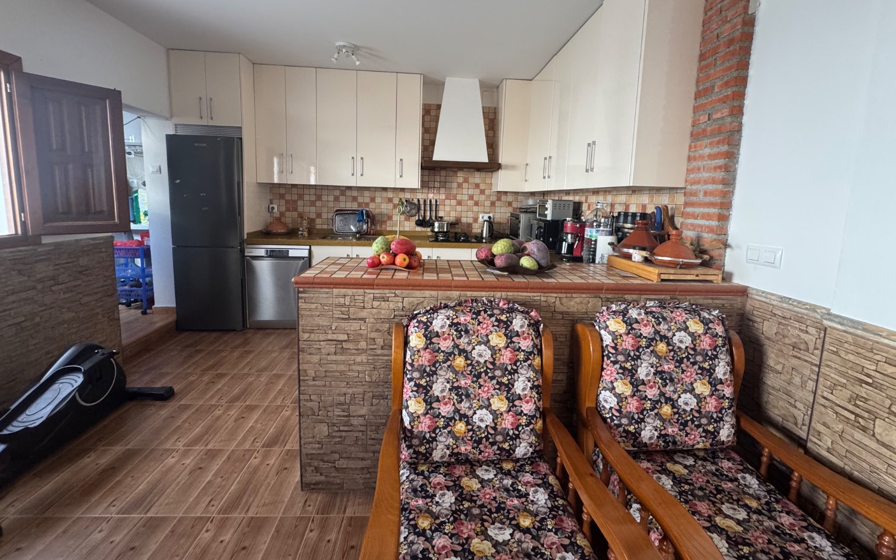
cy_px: 243
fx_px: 366
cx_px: 444
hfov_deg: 101.5
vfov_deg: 74.4
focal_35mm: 15
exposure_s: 1/99
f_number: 2.2
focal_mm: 2.22
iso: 320
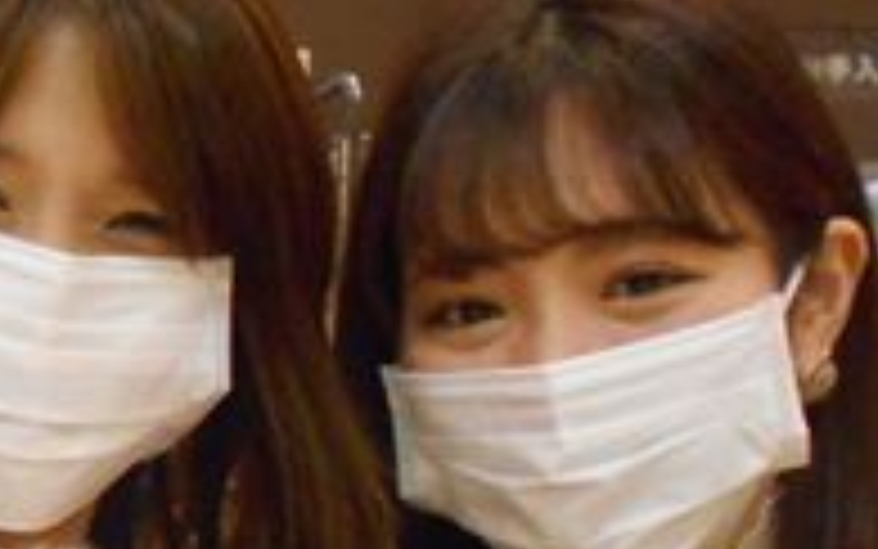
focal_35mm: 85
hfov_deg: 22.6
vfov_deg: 15.1
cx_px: -140
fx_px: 2034
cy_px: 576
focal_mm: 4.6
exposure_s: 1/160
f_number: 3.2
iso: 800
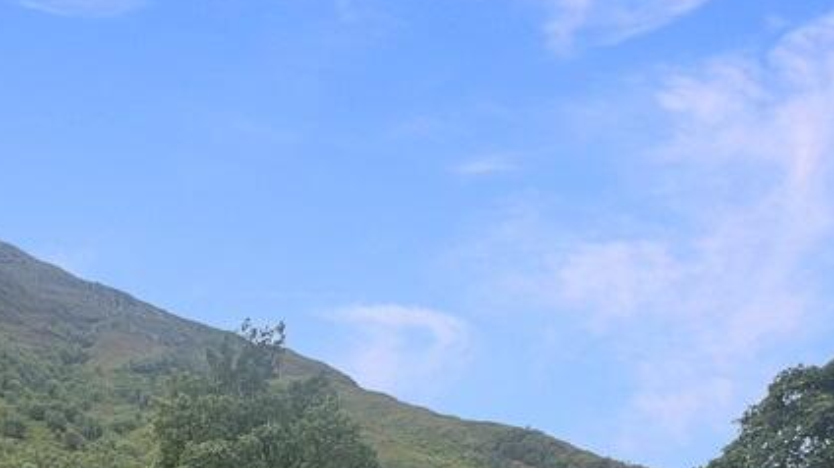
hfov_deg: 50.5
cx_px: 122
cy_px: 724
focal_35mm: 36
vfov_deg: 24.5
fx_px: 796
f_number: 2.2
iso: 50
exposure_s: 1/1092
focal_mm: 2.22
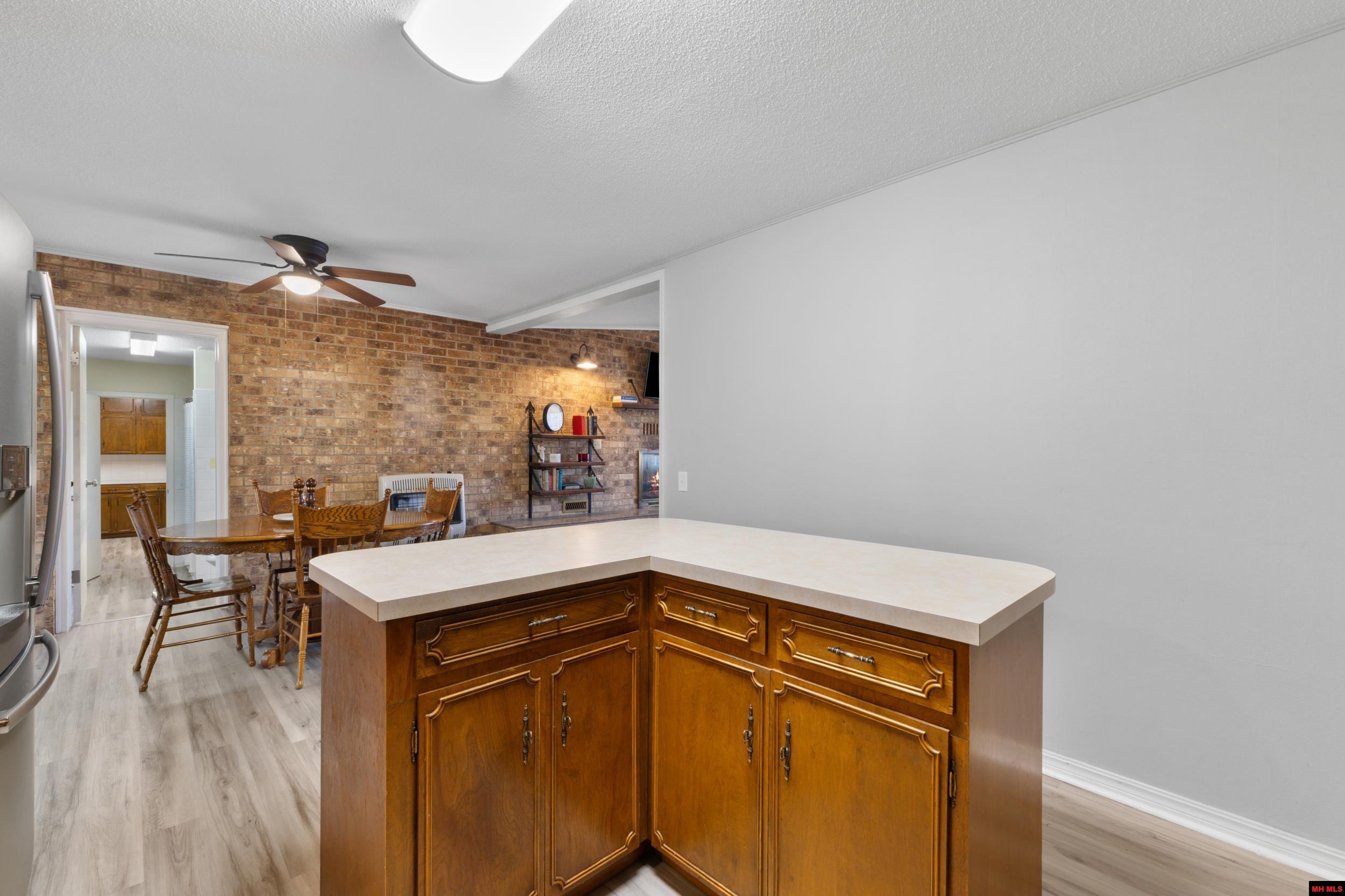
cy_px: 448
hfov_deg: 100.4
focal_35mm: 15
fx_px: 560
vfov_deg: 77.3
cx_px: 672
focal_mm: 10
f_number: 9
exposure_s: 1/13
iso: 200
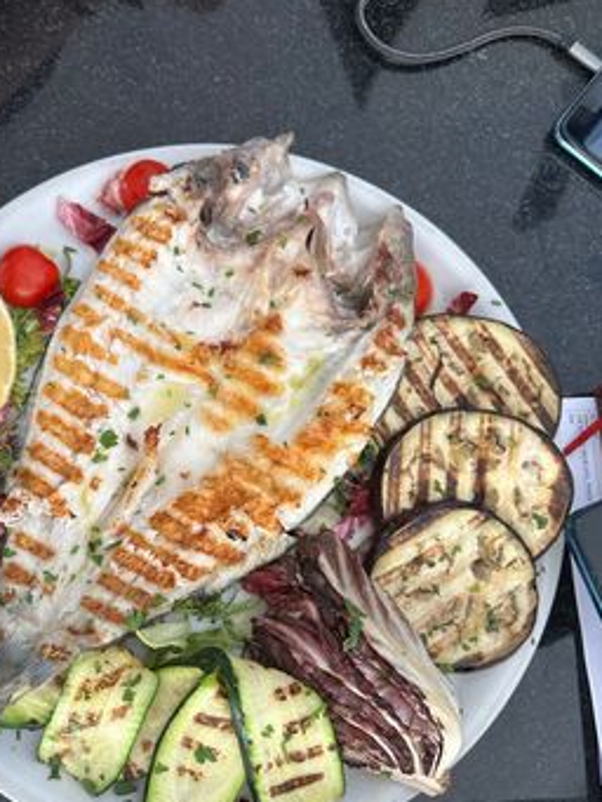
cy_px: 454
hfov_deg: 46.5
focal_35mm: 30
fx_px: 695
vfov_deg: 59.7
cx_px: 230
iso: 320
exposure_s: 1/60
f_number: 1.78
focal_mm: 6.86
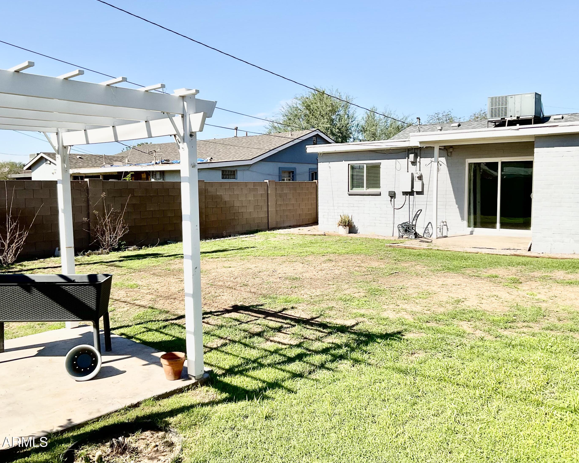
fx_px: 531
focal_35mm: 31
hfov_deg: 57.2
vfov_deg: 47.1
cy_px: 226
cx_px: 285
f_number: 1.8
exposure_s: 1/2538
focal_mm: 3
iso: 16
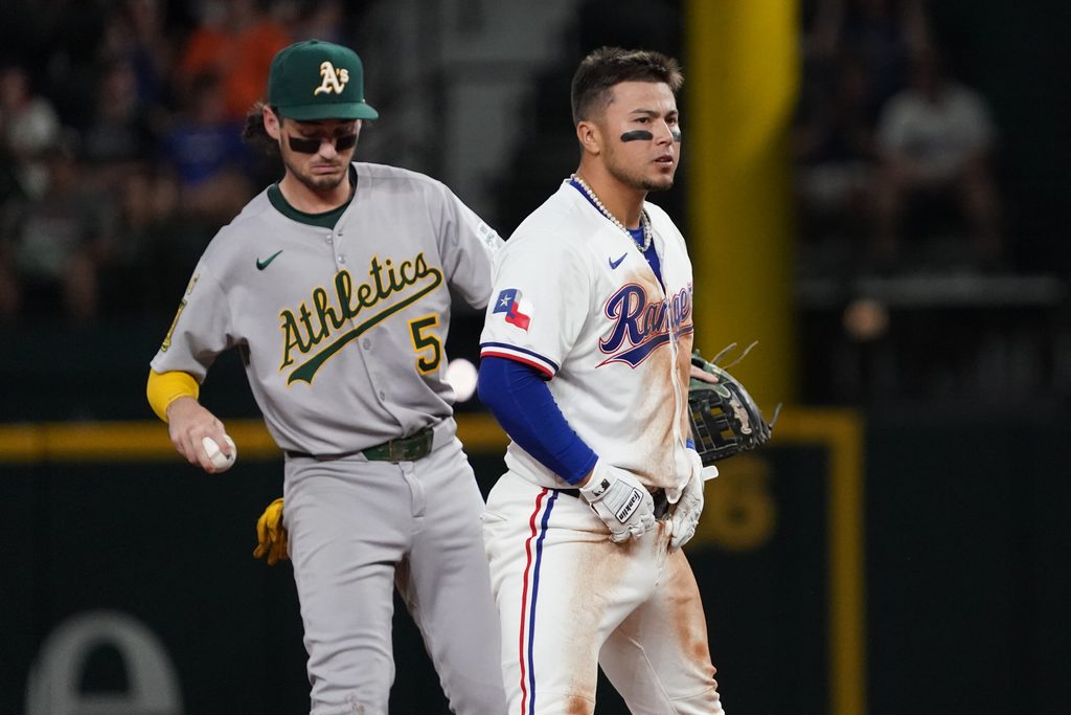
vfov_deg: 2.3
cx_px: 536
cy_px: 358
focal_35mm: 600
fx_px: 17851
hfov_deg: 3.4
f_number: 6.3
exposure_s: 1/1600
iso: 6400
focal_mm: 600
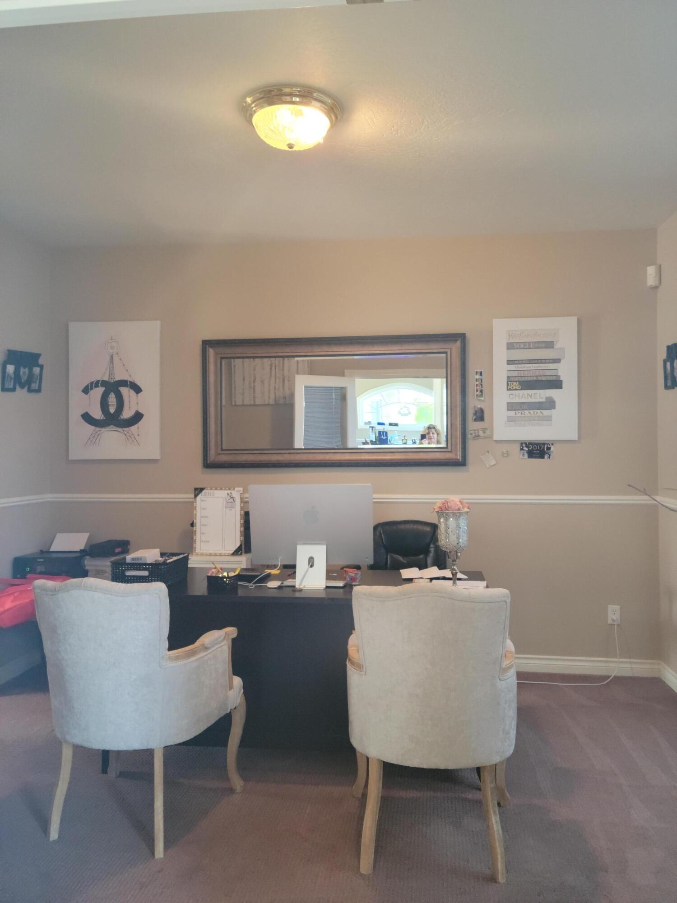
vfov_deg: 63.4
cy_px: 452
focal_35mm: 28
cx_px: 338
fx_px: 730
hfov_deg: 49.7
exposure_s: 1/39
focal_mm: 5.9
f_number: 2
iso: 400
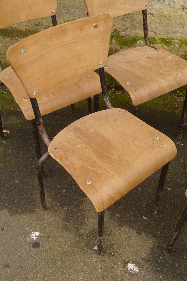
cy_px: 140
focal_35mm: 39
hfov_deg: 34.1
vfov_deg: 49.6
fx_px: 305
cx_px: 94
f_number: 5.6
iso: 160
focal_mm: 26
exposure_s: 1/60
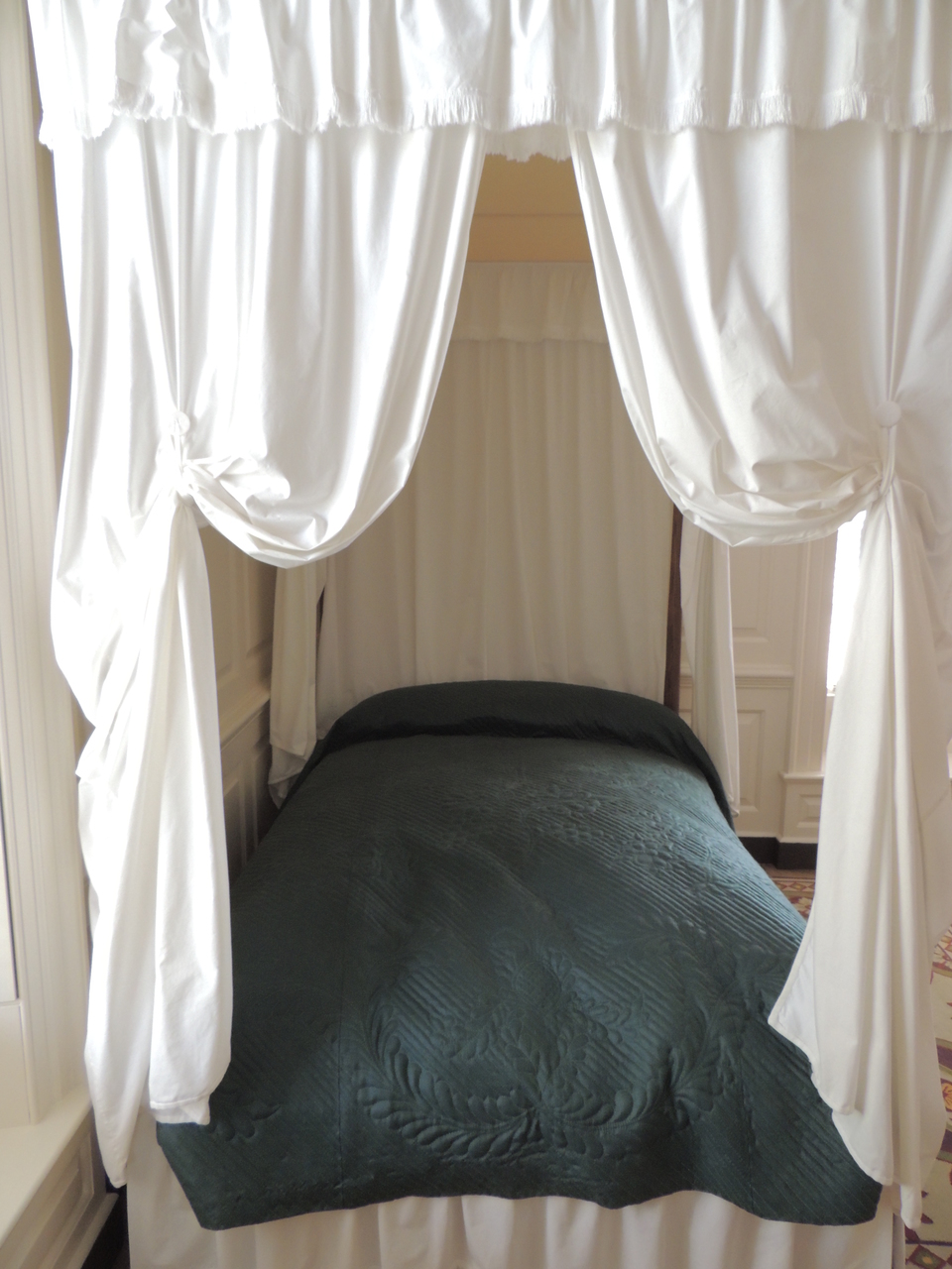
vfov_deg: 71.6
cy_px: 634
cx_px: 476
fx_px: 880
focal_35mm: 24
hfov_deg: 56.8
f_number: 3
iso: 400
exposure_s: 1/20
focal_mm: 4.3
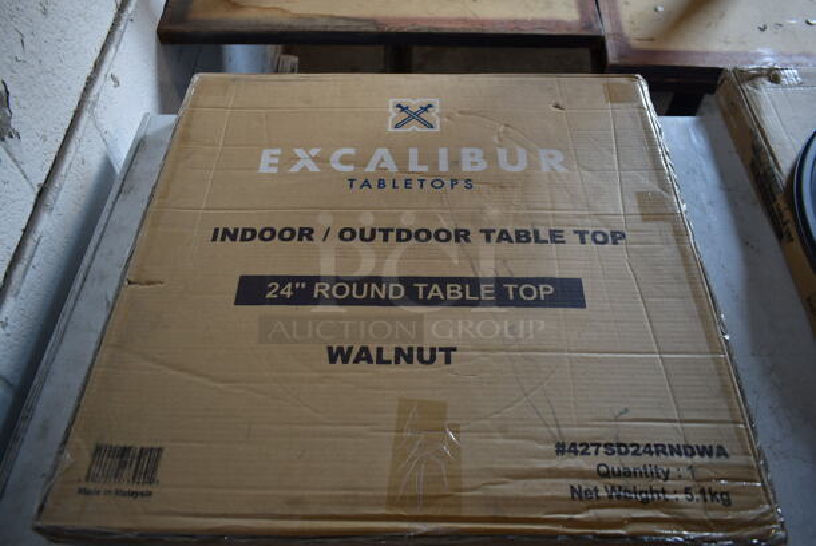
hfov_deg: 67.3
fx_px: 613
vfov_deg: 48.0
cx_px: 408
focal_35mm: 27
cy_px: 273
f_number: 3.5
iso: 140
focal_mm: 18
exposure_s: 1/30
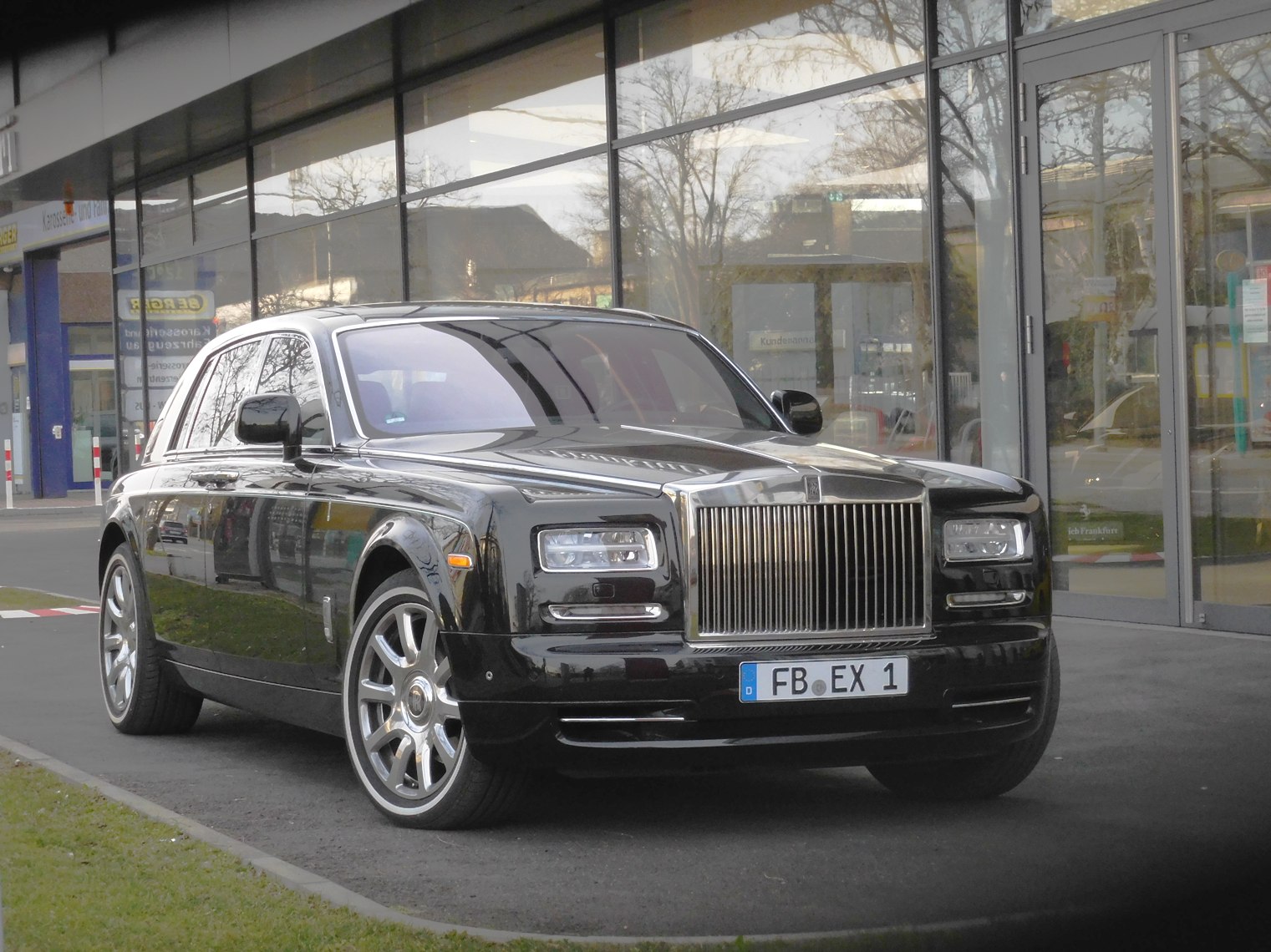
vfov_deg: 18.2
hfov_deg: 24.1
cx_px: 636
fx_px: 2973
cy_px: 476
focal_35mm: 81
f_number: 4.9
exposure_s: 1/250
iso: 360
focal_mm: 14.5
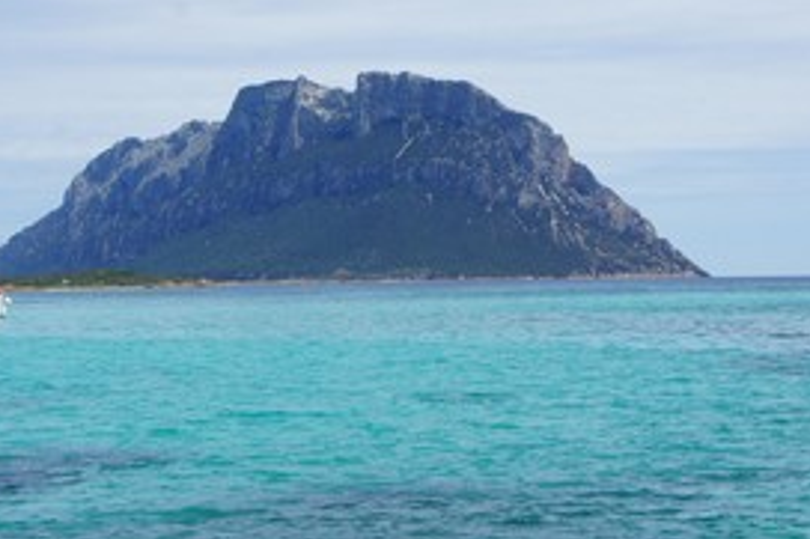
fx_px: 1998
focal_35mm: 89
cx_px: 366
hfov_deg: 22.9
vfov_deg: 15.4
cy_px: 235
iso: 200
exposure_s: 1/320
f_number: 13
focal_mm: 35
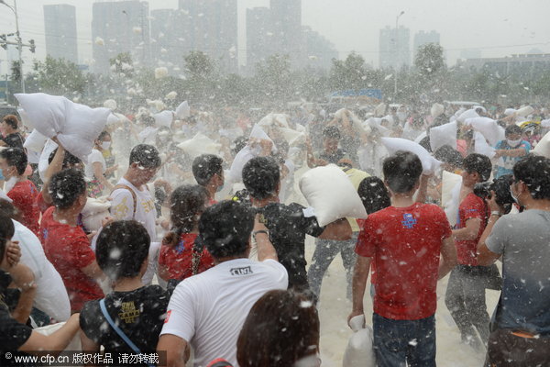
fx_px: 535
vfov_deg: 37.9
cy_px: 184
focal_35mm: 35
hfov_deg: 54.4
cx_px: 275
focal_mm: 35
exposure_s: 1/1600
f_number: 5
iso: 200
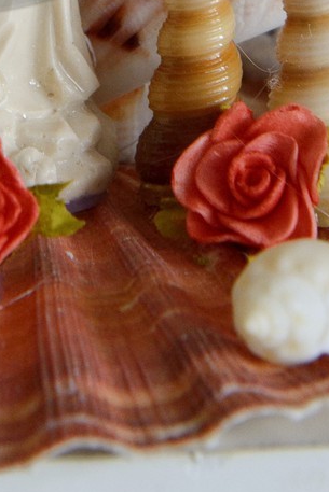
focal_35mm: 203
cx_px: -52
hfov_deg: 6.7
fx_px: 2780
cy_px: -321
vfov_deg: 9.7
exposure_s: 1/60
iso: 1600
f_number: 9
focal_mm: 58
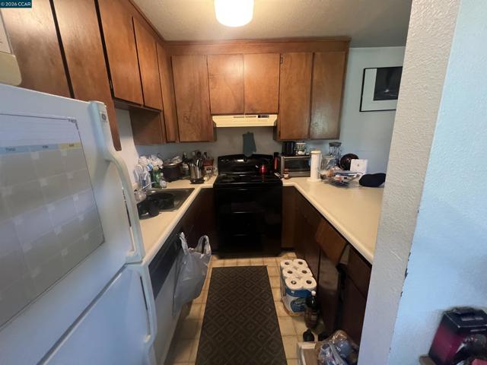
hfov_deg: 106.2
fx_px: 183
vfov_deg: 89.9
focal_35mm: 13
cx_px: 244
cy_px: 182
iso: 800
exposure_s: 1/60
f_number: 1.8
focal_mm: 1.57
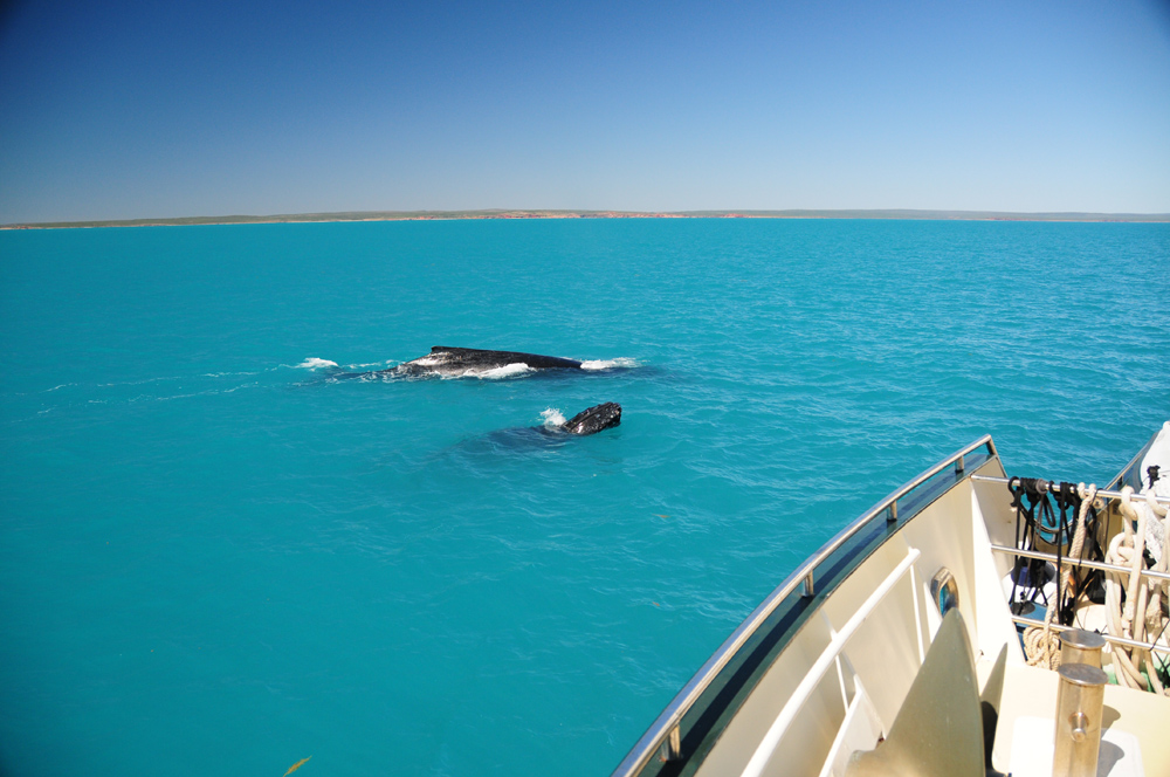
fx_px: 876
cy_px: 388
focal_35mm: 27
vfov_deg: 47.8
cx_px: 585
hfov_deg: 67.4
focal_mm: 18
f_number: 3.5
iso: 400
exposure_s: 1/1250
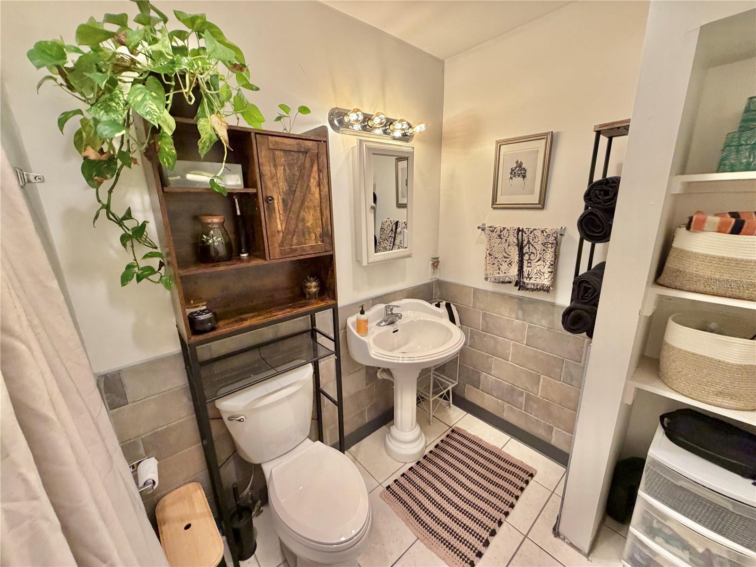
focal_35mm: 14
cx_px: 378
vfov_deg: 85.7
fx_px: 306
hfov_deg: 102.1
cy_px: 284
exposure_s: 1/120
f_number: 2.2
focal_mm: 2.22
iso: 320
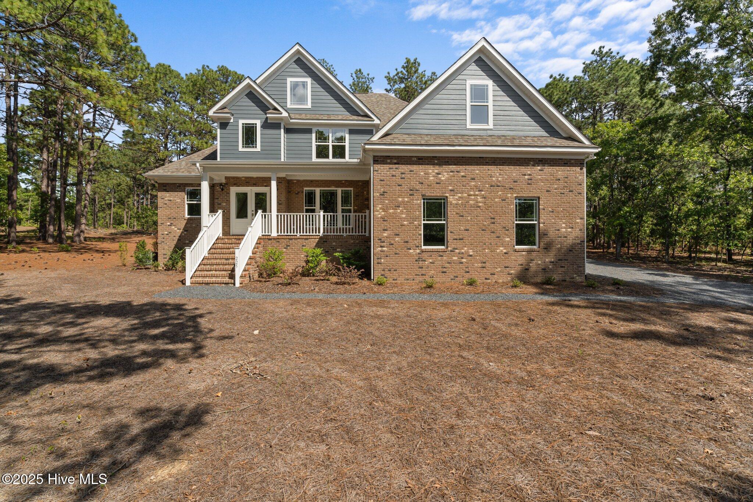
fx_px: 335
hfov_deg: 96.7
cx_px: 376
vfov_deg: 73.7
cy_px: 251
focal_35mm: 16
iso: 400
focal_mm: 16
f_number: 8
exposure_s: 1/1000
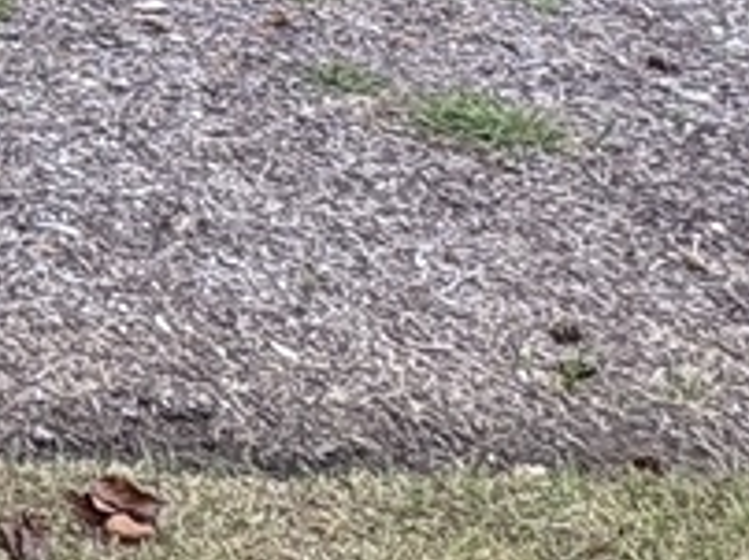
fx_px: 2161
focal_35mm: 100
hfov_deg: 14.0
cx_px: -1035
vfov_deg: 11.9
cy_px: -797
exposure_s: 1/146
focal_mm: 2.22
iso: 64
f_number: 2.2
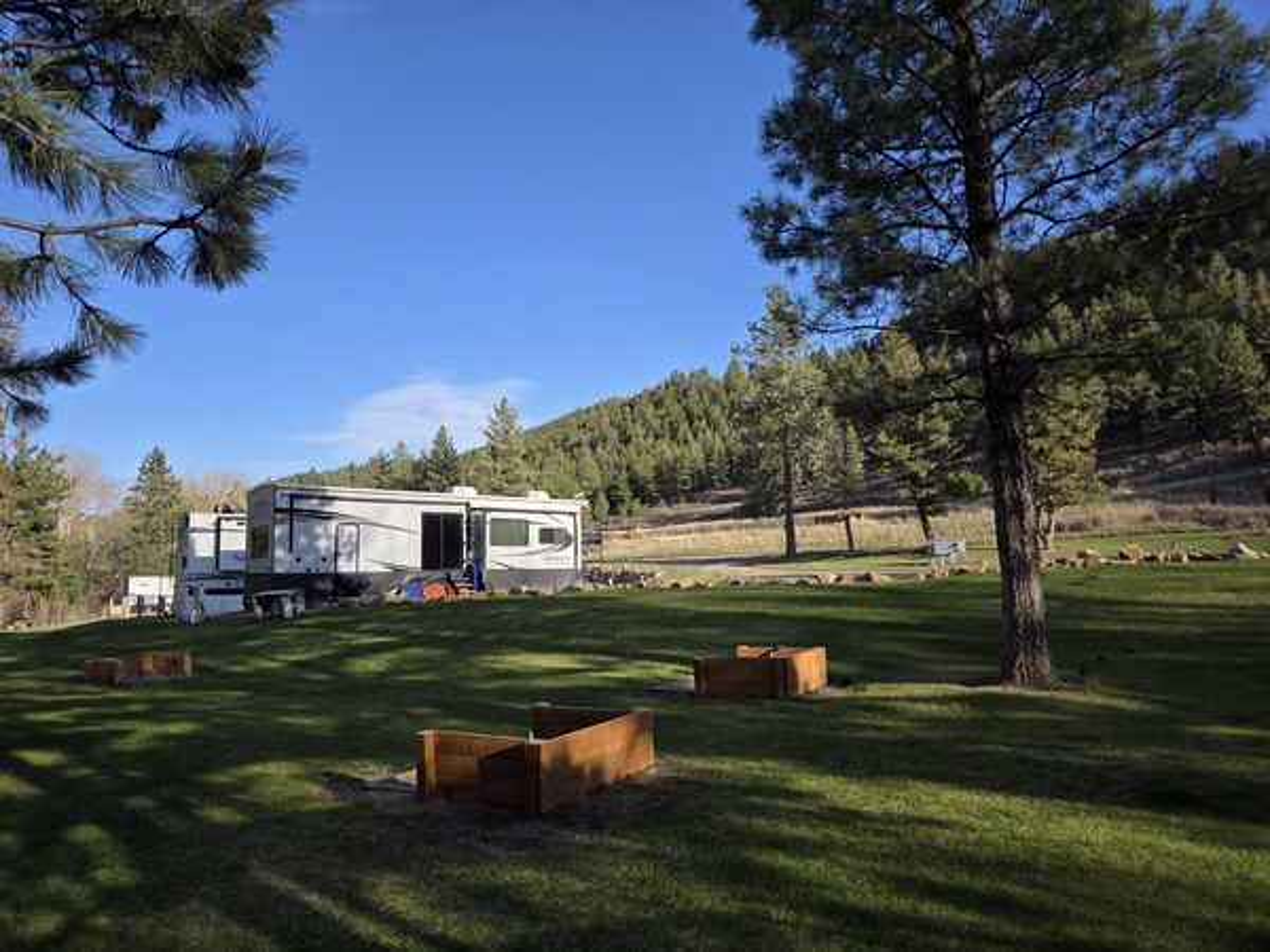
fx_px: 844
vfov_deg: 58.9
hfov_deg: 73.9
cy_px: 476
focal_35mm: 23
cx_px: 635
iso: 80
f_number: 1.7
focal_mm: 6.3
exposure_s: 1/3160
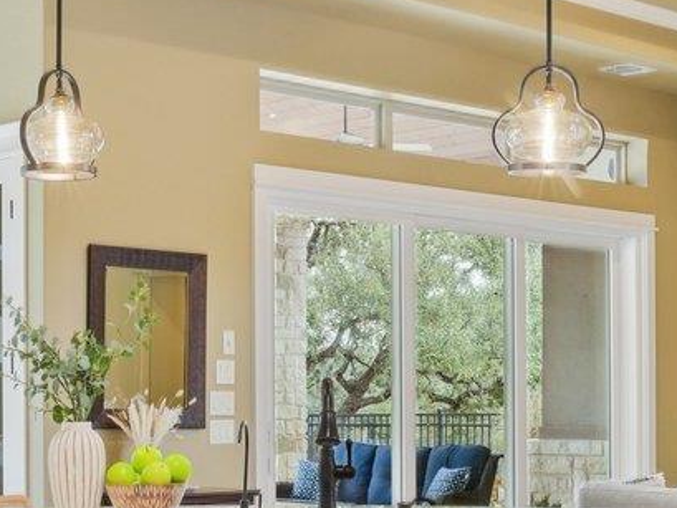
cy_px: 423
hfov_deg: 25.0
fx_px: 1506
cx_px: 154
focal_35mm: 77
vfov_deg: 18.9
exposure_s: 1/6
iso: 400
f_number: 8
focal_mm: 16
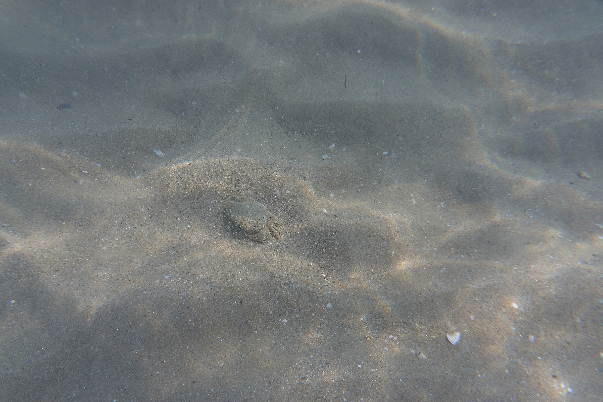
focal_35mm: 27
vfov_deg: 47.9
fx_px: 452
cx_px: 302
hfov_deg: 67.4
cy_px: 201
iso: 100
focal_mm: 18
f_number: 9
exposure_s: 1/160
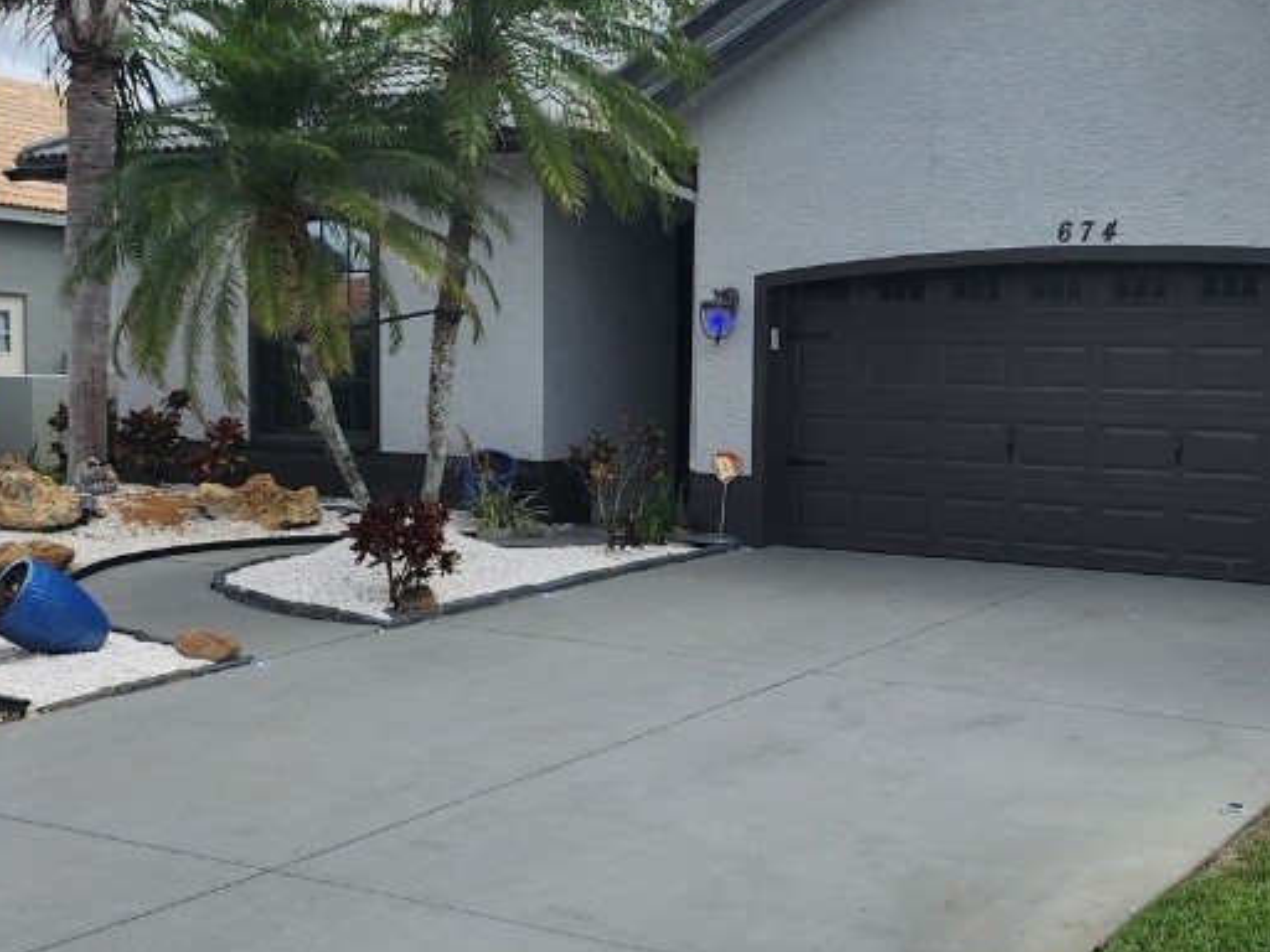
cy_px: 503
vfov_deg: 30.3
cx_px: 766
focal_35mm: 48
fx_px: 1761
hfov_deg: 39.5
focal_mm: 5
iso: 50
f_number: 1.8
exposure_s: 1/3264
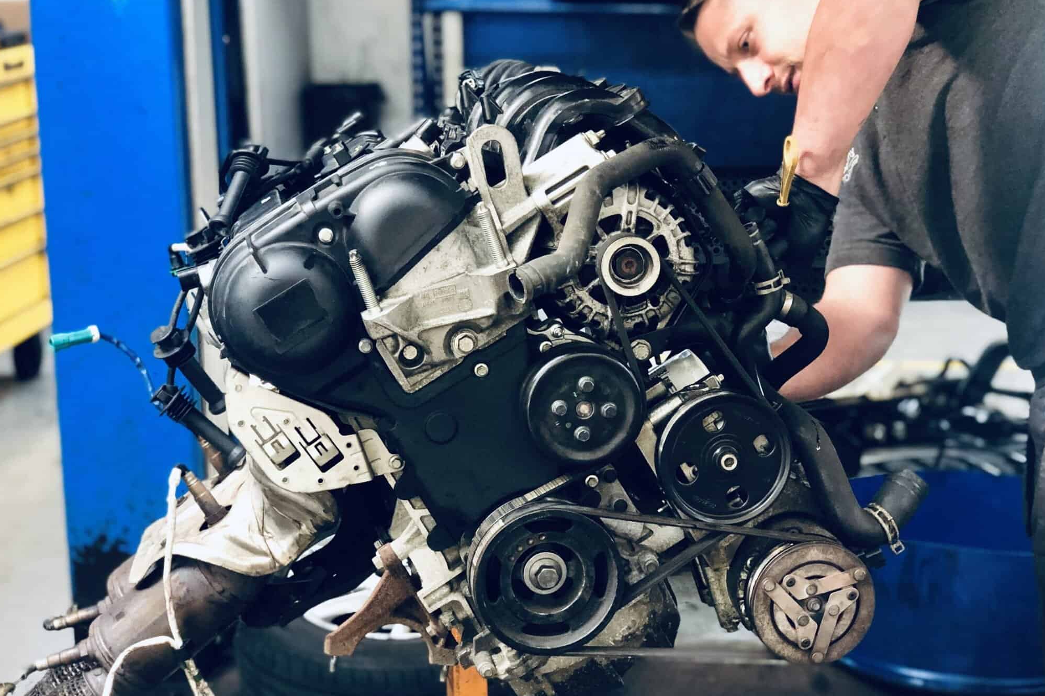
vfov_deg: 20.9
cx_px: 590
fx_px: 1887
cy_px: 301
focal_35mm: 65
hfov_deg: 30.9
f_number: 2.4
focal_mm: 6
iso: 125
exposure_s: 1/33
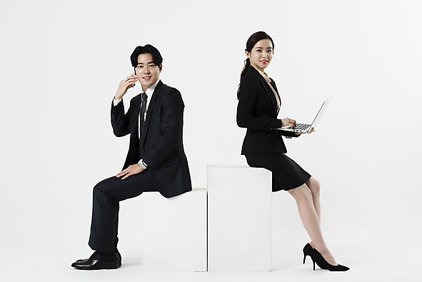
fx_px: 892
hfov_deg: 26.6
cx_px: 210
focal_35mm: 76
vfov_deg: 18.0
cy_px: 141
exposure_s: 1/125
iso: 64
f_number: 8
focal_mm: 75
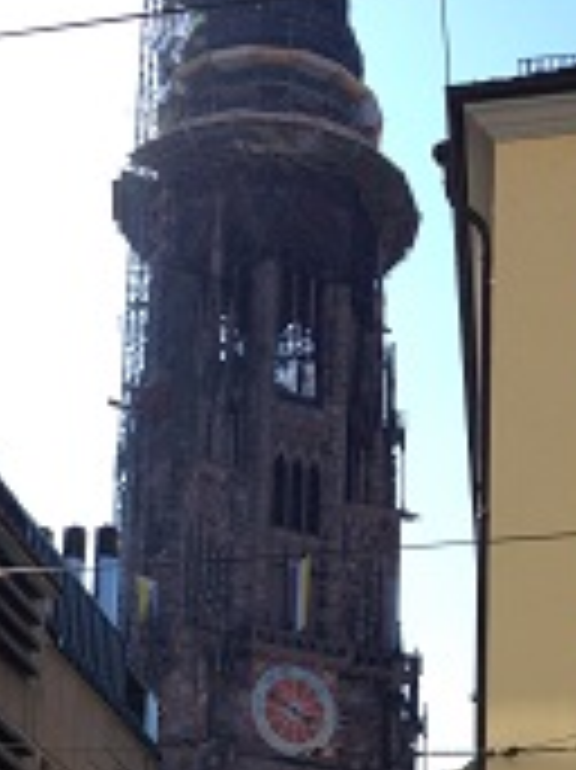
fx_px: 1822
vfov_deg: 22.6
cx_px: 302
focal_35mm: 82
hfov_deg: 18.0
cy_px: 833
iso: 50
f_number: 2.4
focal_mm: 4.28
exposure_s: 1/1104
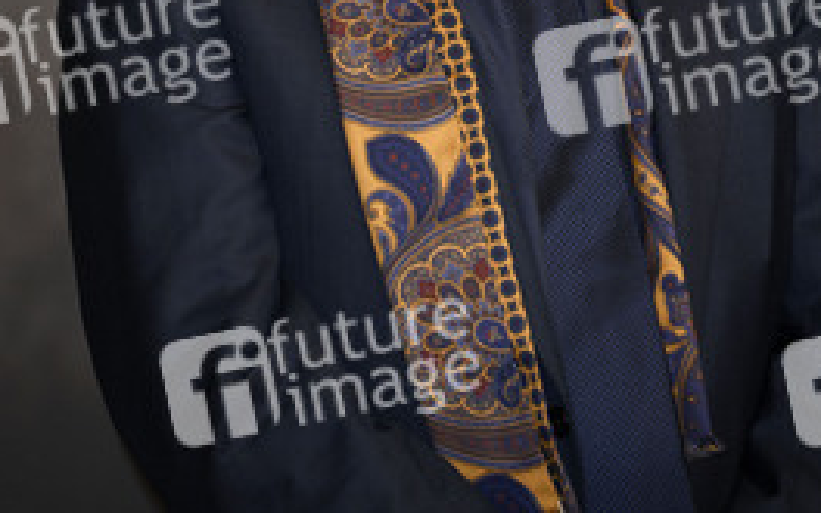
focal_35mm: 463
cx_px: 410
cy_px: -93
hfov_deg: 4.5
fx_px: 10360
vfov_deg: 2.8
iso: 500
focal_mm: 300
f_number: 5.6
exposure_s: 1/250
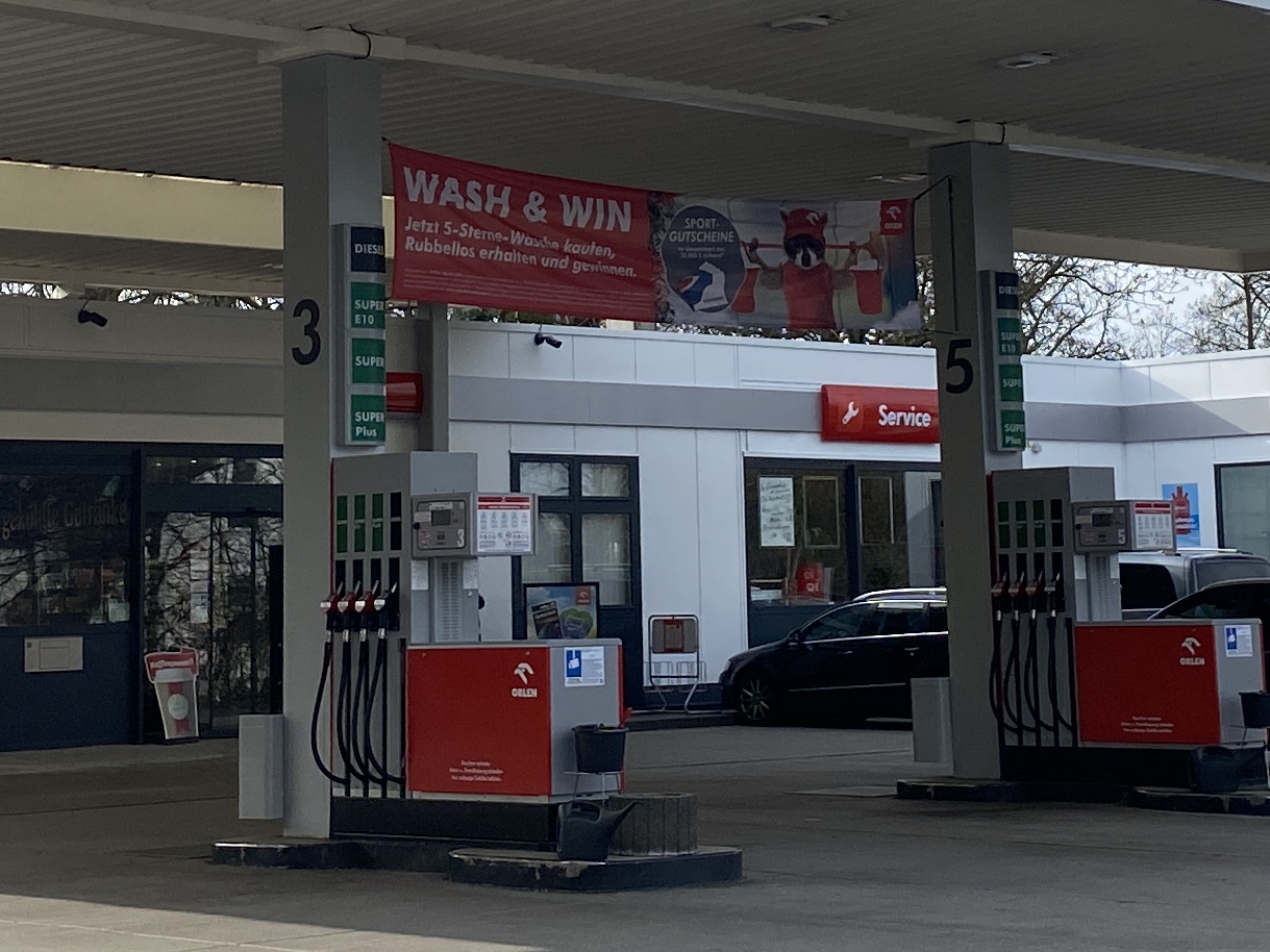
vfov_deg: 17.0
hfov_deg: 22.8
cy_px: 151
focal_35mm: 86
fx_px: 3155
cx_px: 662
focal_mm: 4.25
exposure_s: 1/3401
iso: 32
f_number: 1.8
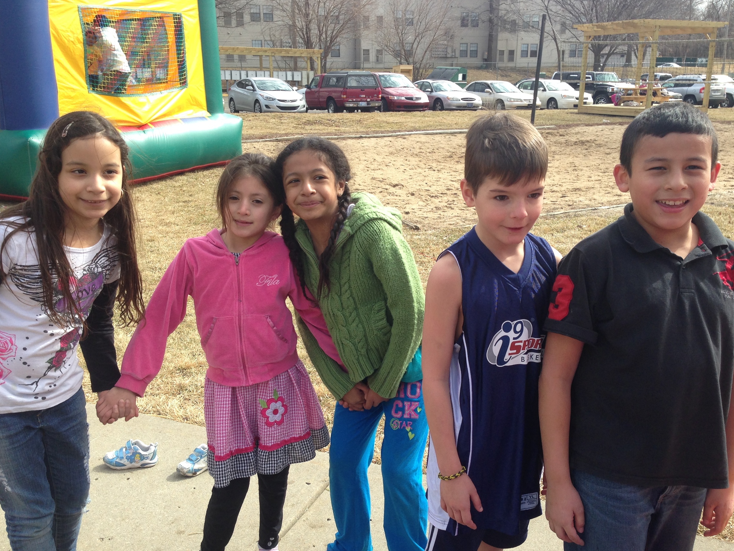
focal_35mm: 36
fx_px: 763
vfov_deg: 39.6
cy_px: 297
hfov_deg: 51.4
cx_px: 369
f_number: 2.4
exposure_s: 1/502
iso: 50
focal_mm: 4.12
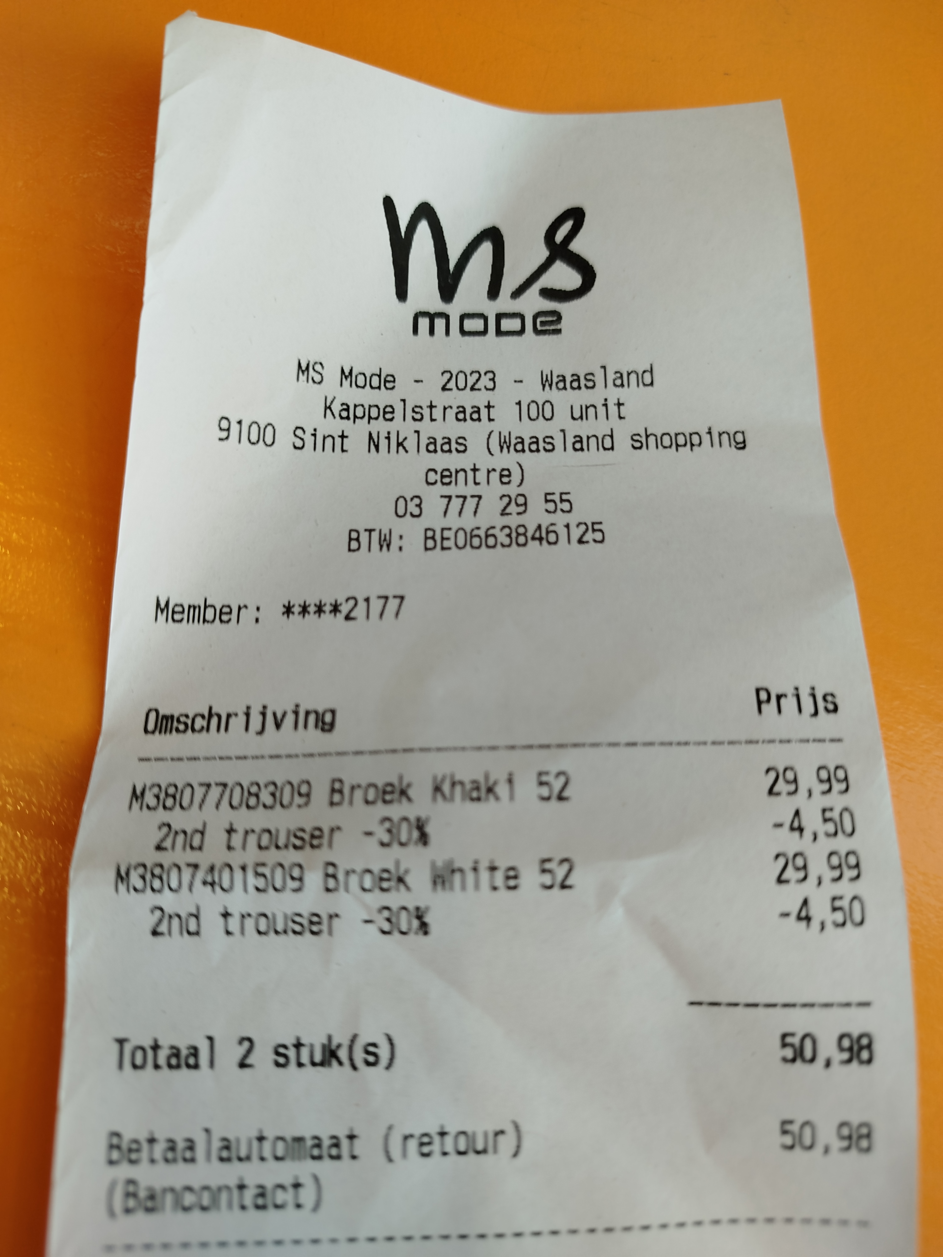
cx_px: 472
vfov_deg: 71.6
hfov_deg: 56.8
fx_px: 872
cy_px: 628
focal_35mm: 24
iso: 64
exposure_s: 1/50
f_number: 1.7
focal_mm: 5.31
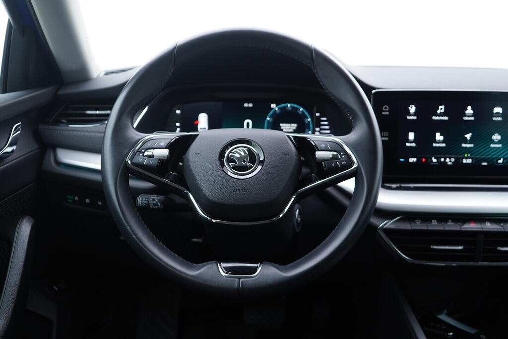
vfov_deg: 36.9
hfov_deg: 53.1
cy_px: 170
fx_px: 508
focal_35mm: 36
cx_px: 254
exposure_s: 1/40
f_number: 2.8
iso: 250
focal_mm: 24
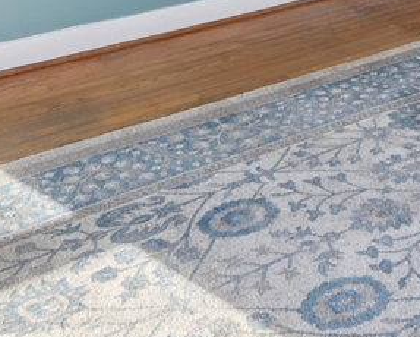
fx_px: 920
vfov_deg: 17.1
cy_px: -268
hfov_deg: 24.0
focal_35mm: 74
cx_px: 464
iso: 400
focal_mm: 14
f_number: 8
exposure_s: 1/60
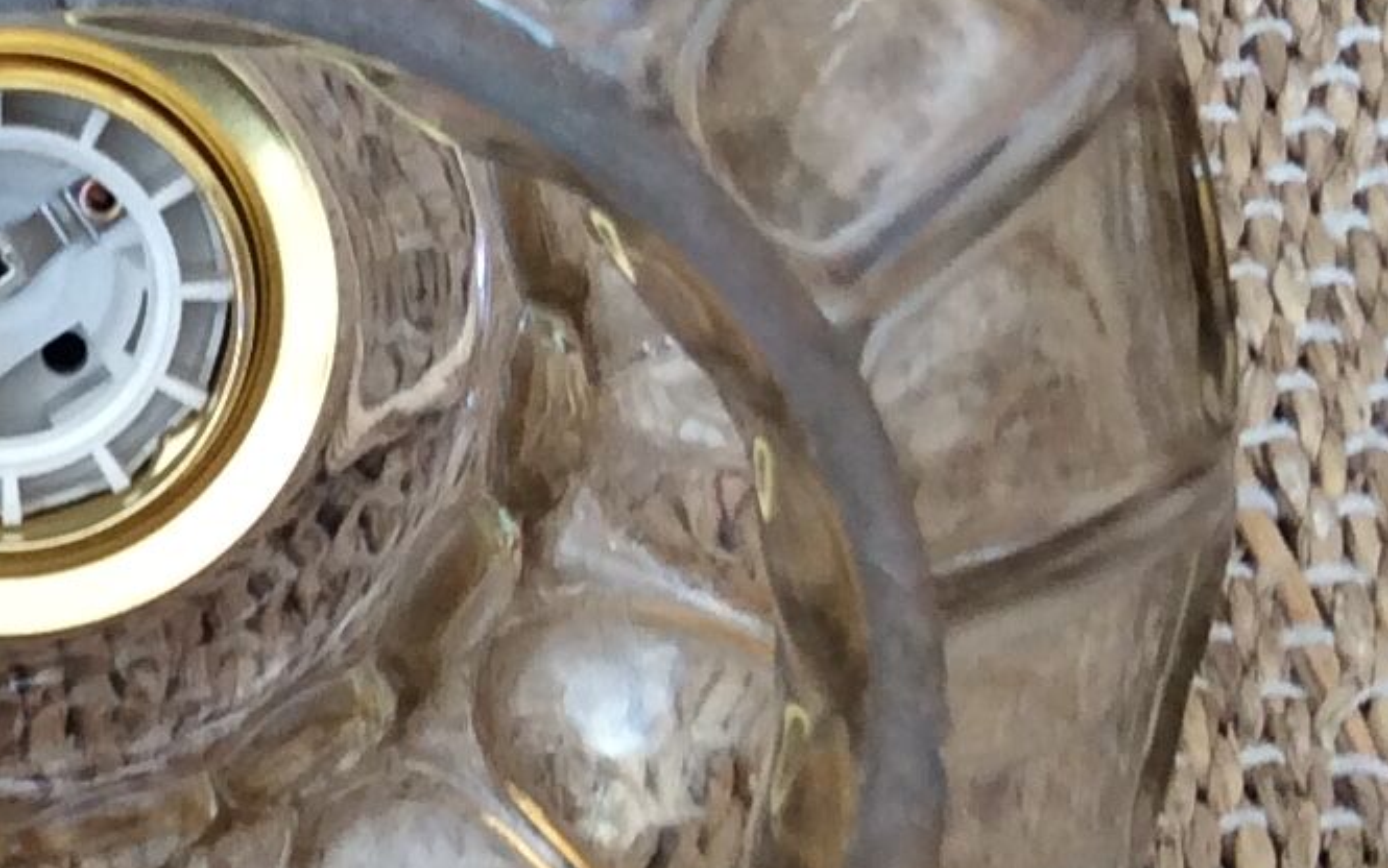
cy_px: 670
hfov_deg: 15.0
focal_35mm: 132
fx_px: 4994
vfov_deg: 9.9
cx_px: -503
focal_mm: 3.3
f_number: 2.4
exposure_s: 1/24
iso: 50
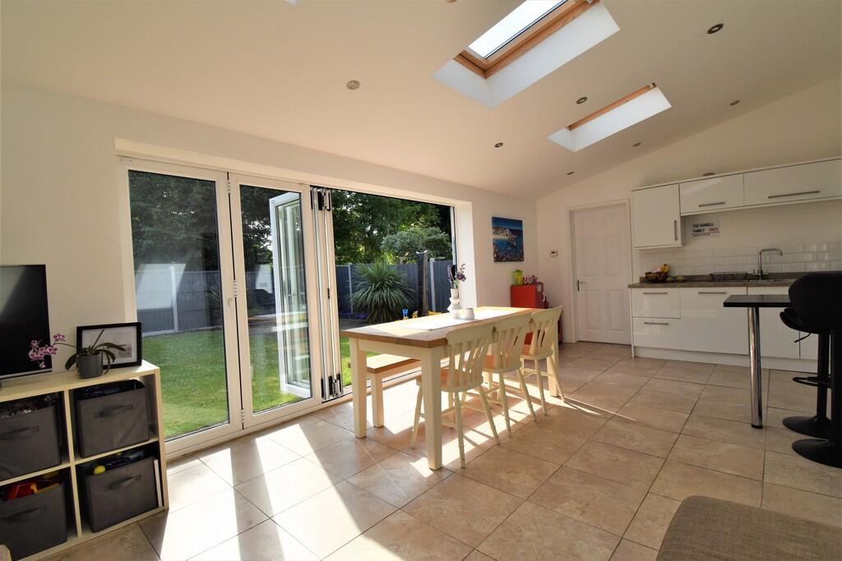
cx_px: 421
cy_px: 280
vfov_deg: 77.3
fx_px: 351
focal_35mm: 15
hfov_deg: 100.4
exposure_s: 1/200
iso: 100
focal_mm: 10
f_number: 8
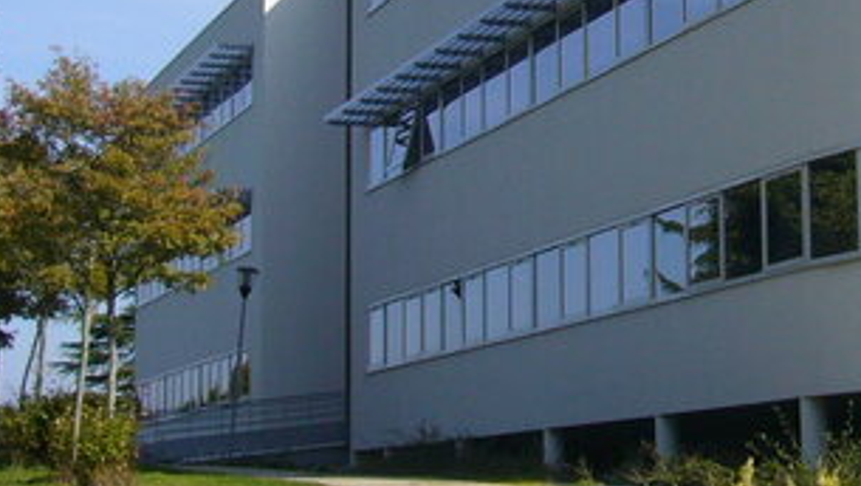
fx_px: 2741
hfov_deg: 17.5
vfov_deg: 10.0
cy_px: -11
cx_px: 838
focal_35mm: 120
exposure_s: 1/400
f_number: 5.6
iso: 80
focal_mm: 5.8
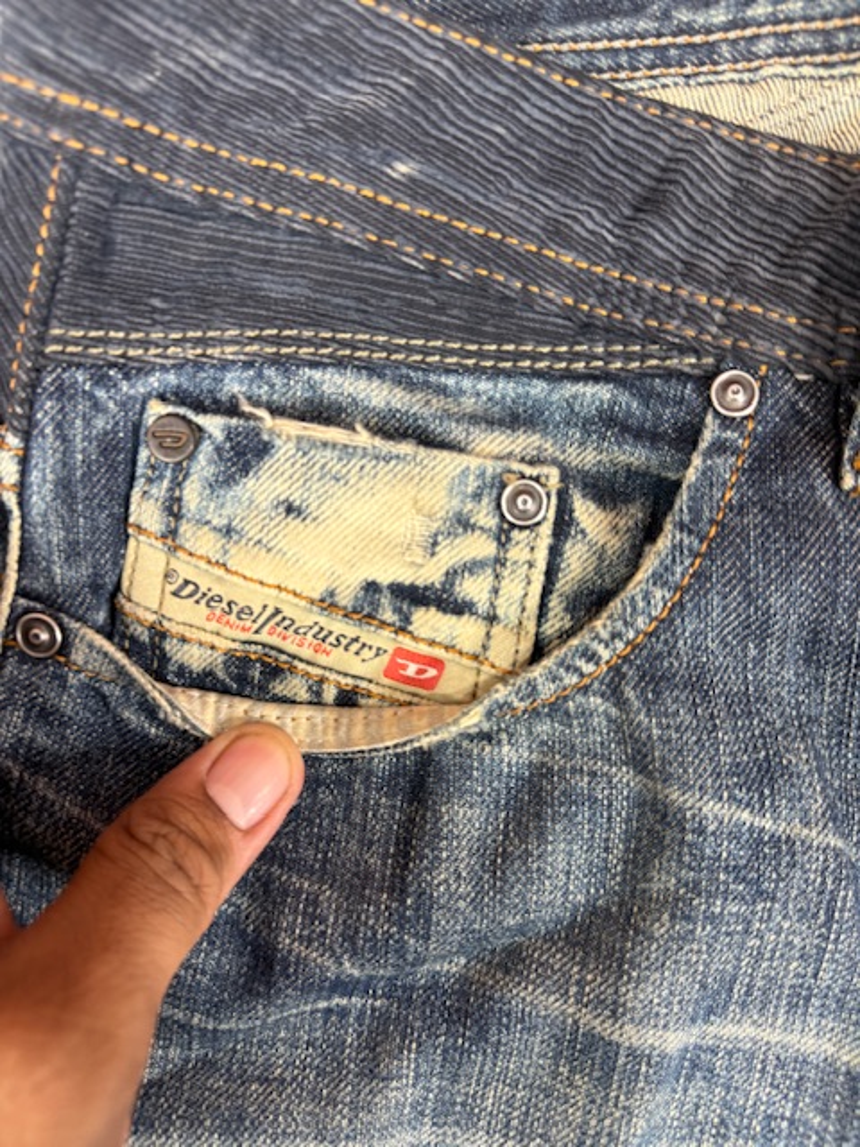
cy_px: 574
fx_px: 795
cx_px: 430
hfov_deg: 56.8
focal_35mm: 24
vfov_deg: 71.6
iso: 200
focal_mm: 6.76
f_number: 1.78
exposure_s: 1/50
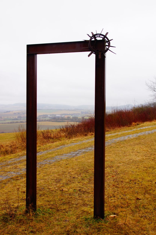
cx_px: 78
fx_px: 254
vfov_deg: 49.6
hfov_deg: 34.2
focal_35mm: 39
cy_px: 118
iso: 200
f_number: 5
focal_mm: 26
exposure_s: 1/100
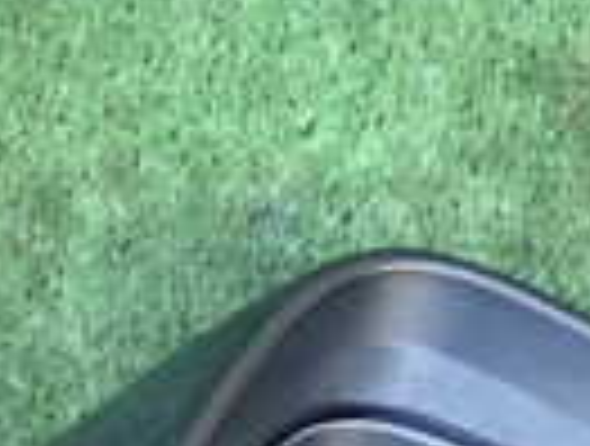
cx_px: 86
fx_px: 2341
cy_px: 784
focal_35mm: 137
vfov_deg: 10.3
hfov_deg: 14.3
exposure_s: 1/30
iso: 200
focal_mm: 5.4
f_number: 2.3
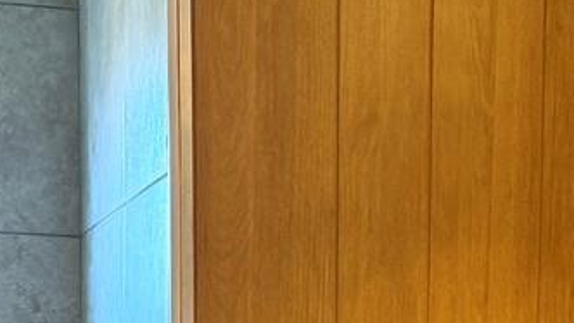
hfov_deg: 16.9
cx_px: 417
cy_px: 613
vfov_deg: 9.1
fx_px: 1918
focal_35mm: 126
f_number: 1.78
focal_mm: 6.76
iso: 160
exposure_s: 1/120
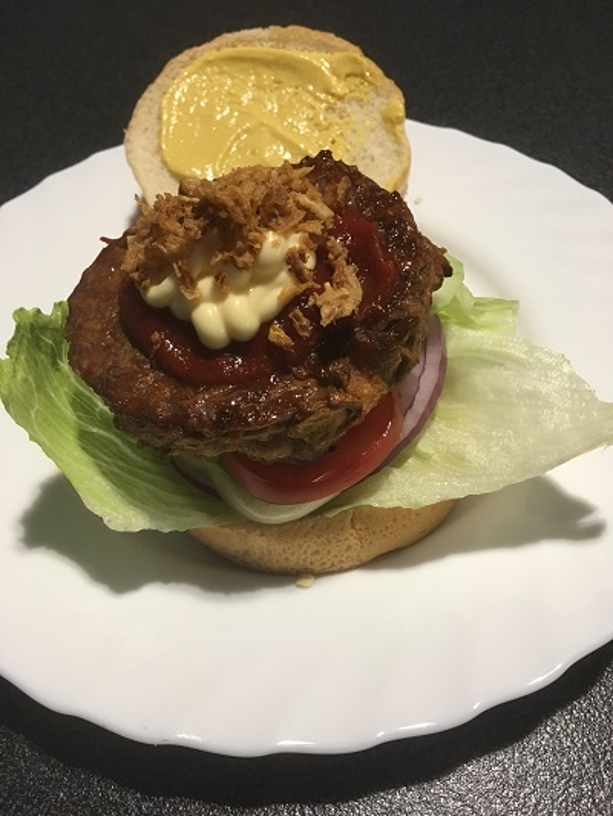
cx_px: 306
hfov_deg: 48.2
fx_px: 684
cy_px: 408
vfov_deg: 61.6
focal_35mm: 29
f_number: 2.2
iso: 160
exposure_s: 1/33
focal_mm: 4.15
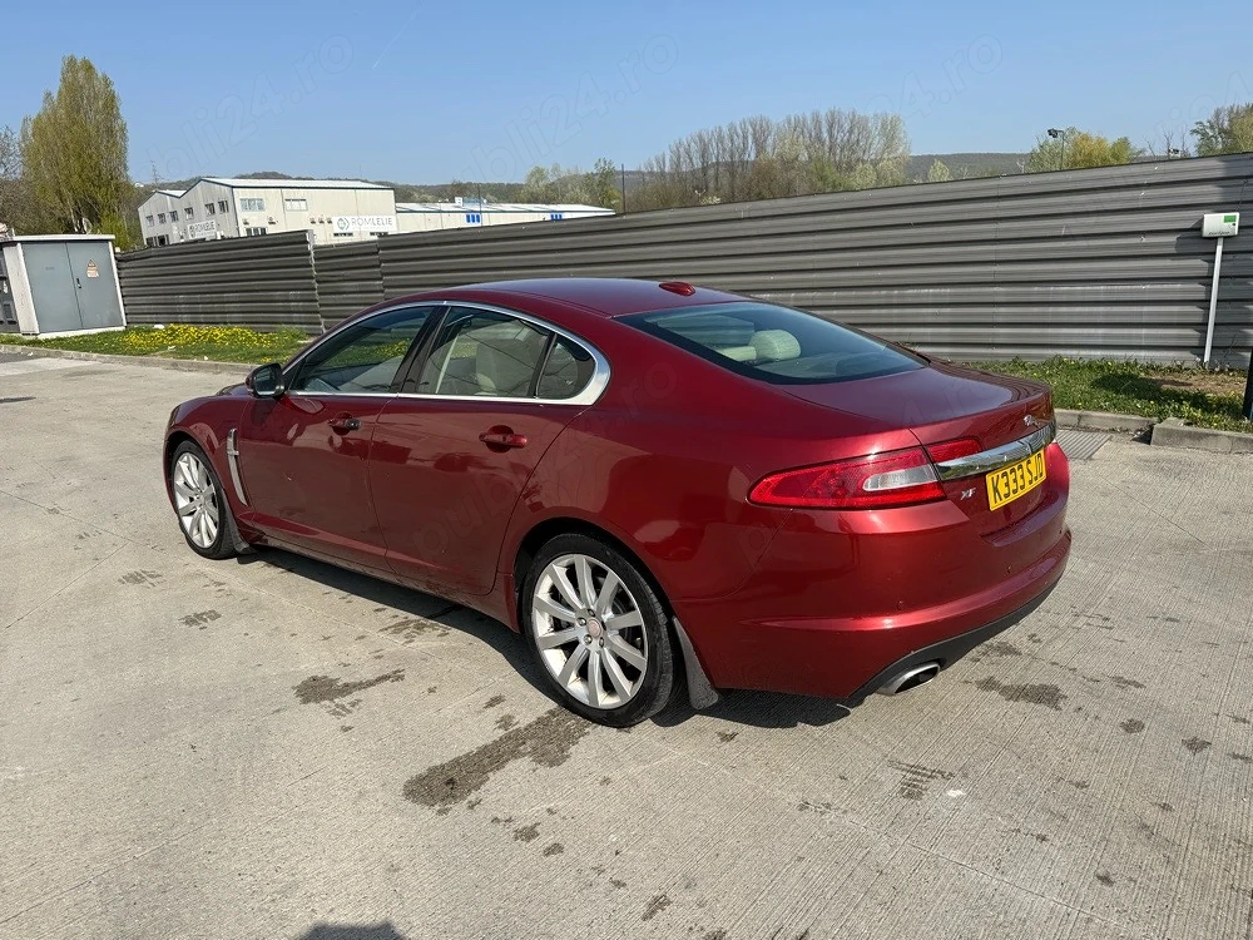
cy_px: 470
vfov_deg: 56.8
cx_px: 626
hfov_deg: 71.6
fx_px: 869
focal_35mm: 24
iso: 80
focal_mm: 6.76
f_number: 1.78
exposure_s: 1/3953
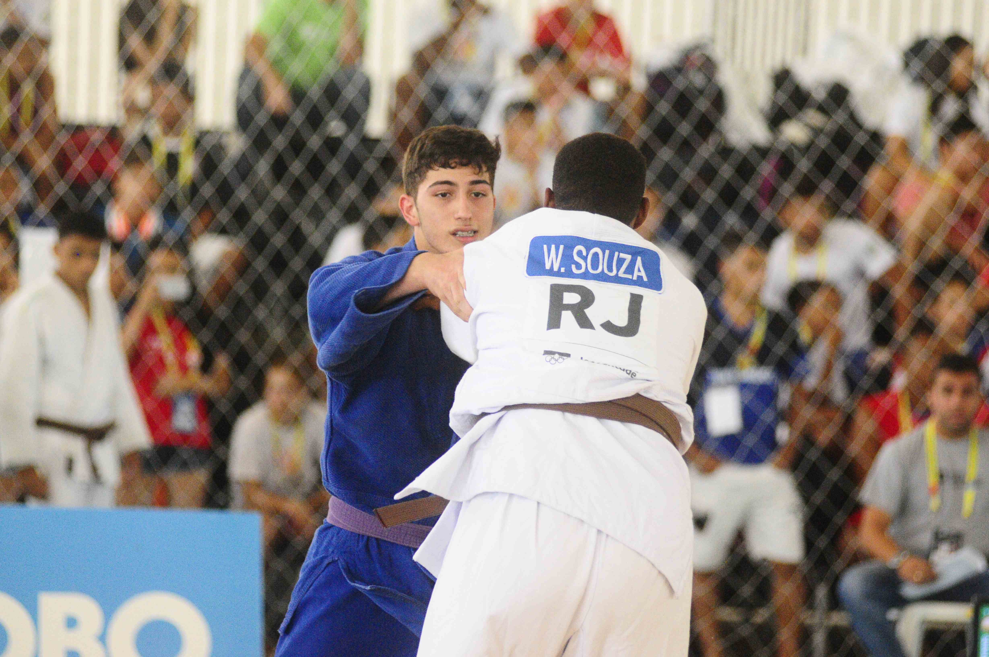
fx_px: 6379
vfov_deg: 5.9
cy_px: 328
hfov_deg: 8.9
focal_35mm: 232
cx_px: 494
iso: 3200
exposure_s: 1/800
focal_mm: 155
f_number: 2.8
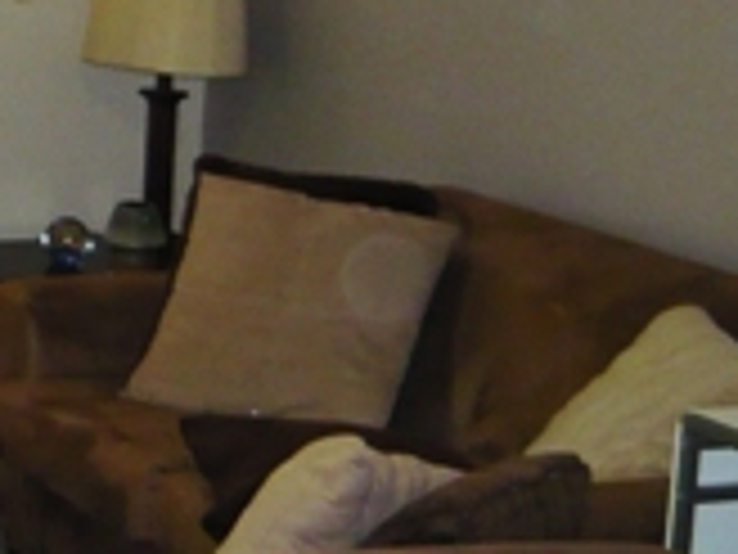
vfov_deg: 11.4
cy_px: 50
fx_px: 2750
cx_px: -495
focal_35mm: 129
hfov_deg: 13.9
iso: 320
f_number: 2.8
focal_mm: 5.5
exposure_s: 1/30
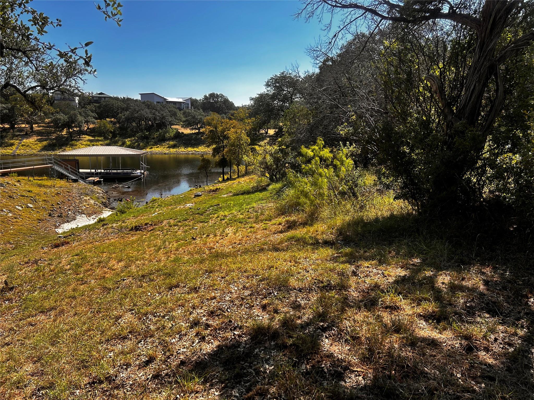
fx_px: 401
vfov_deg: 53.1
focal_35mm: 26
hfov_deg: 67.3
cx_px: 267
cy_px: 200
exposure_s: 1/2404
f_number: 1.5
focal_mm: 5.7
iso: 50
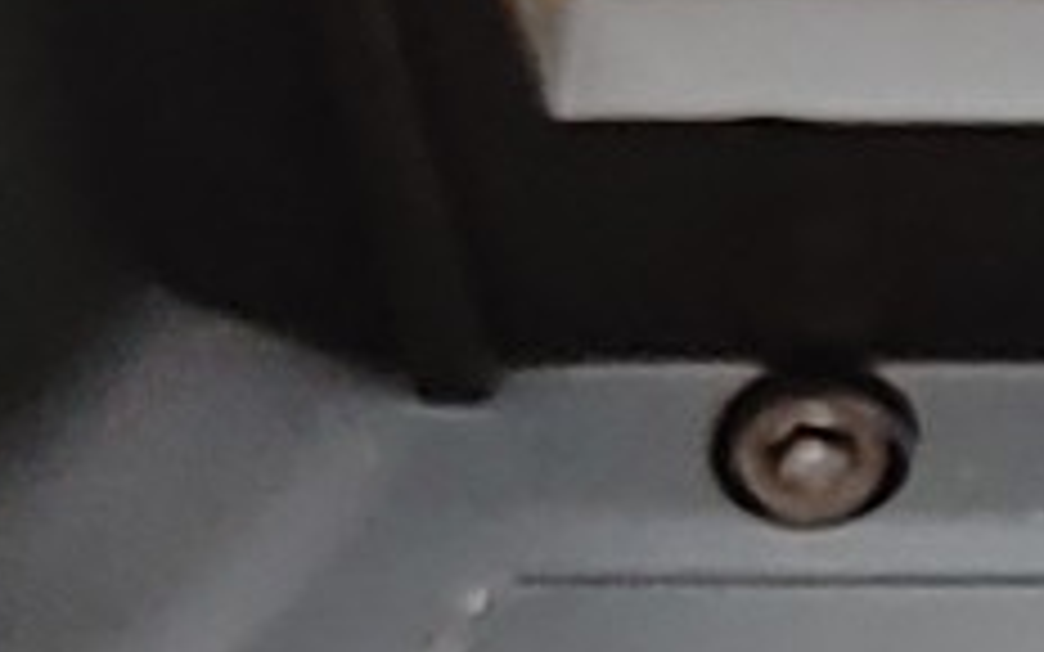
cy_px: 1578
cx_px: 2232
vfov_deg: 4.2
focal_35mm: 303
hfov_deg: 6.7
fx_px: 8621
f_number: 1.8
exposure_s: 1/63
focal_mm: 4.36
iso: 50
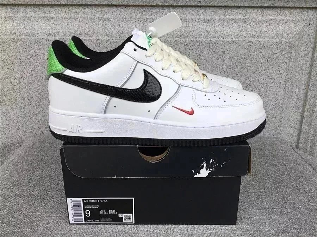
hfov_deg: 58.4
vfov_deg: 45.4
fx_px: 284
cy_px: 118
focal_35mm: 31
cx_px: 158
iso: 25
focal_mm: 3.3
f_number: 2.4
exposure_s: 1/190
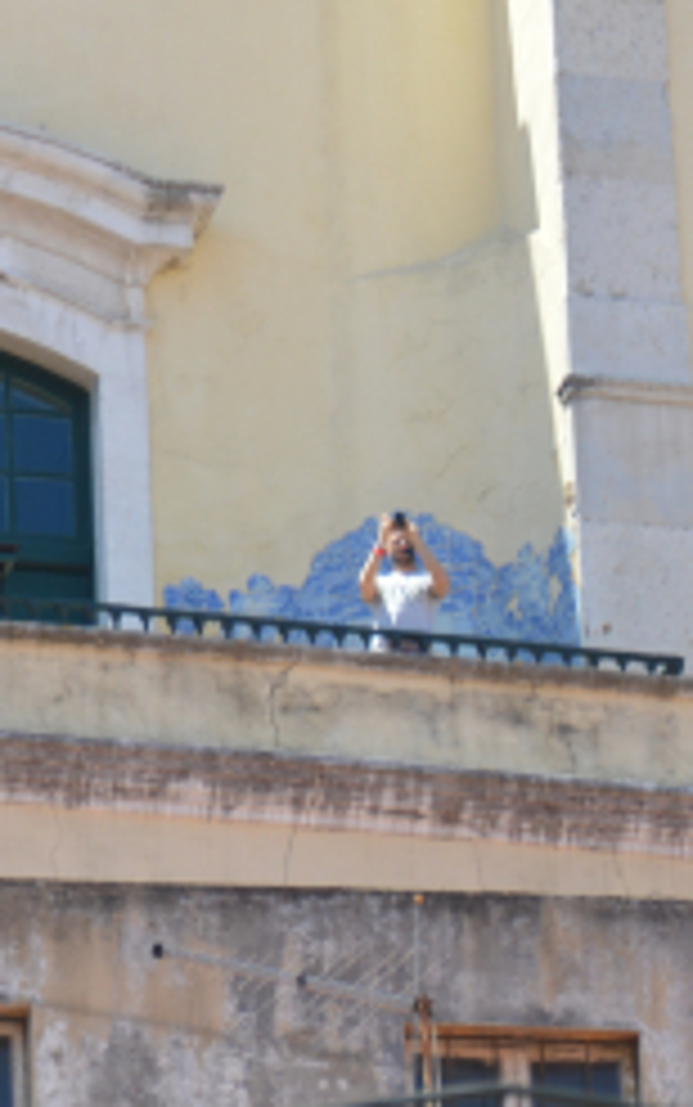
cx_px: -144
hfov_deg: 2.5
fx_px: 15745
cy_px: 36
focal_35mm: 522
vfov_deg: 4.0
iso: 100
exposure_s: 1/160
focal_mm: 105
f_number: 6.3
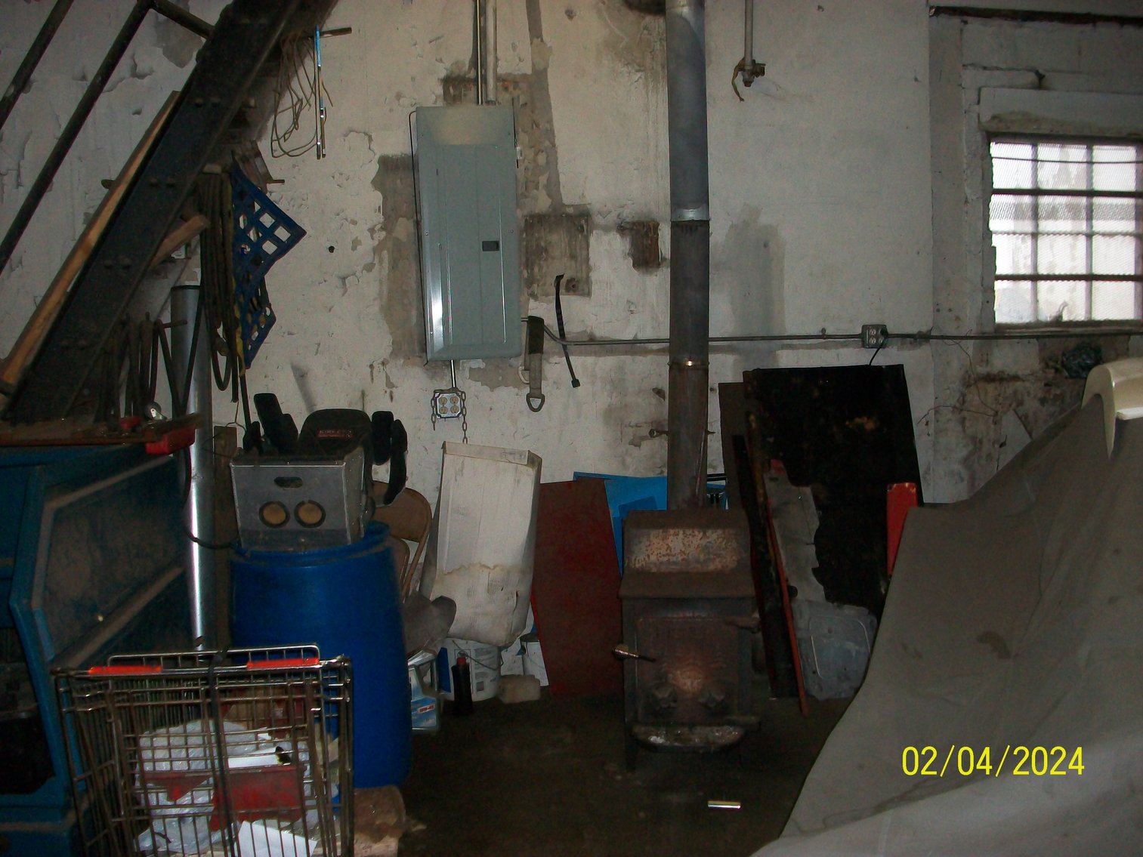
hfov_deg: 54.0
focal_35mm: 34
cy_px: 428
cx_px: 572
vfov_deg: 41.8
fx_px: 1123
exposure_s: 1/60
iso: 160
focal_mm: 5.7
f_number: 2.8
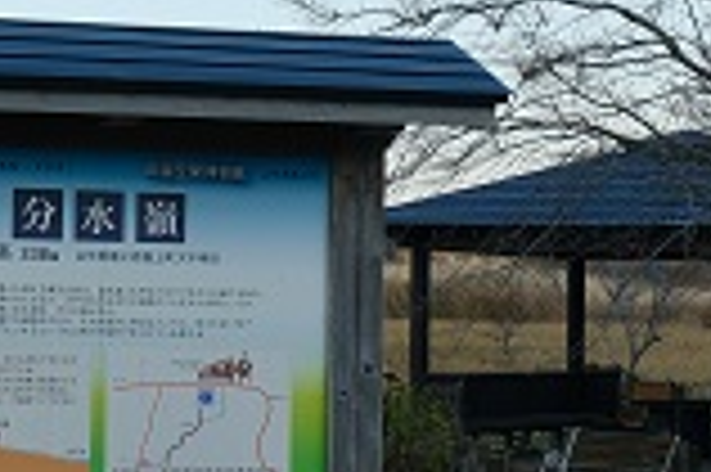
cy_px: 270
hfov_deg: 15.3
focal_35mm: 134
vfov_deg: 10.2
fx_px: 2644
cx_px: 387
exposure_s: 1/320
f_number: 5
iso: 320
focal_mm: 22.3
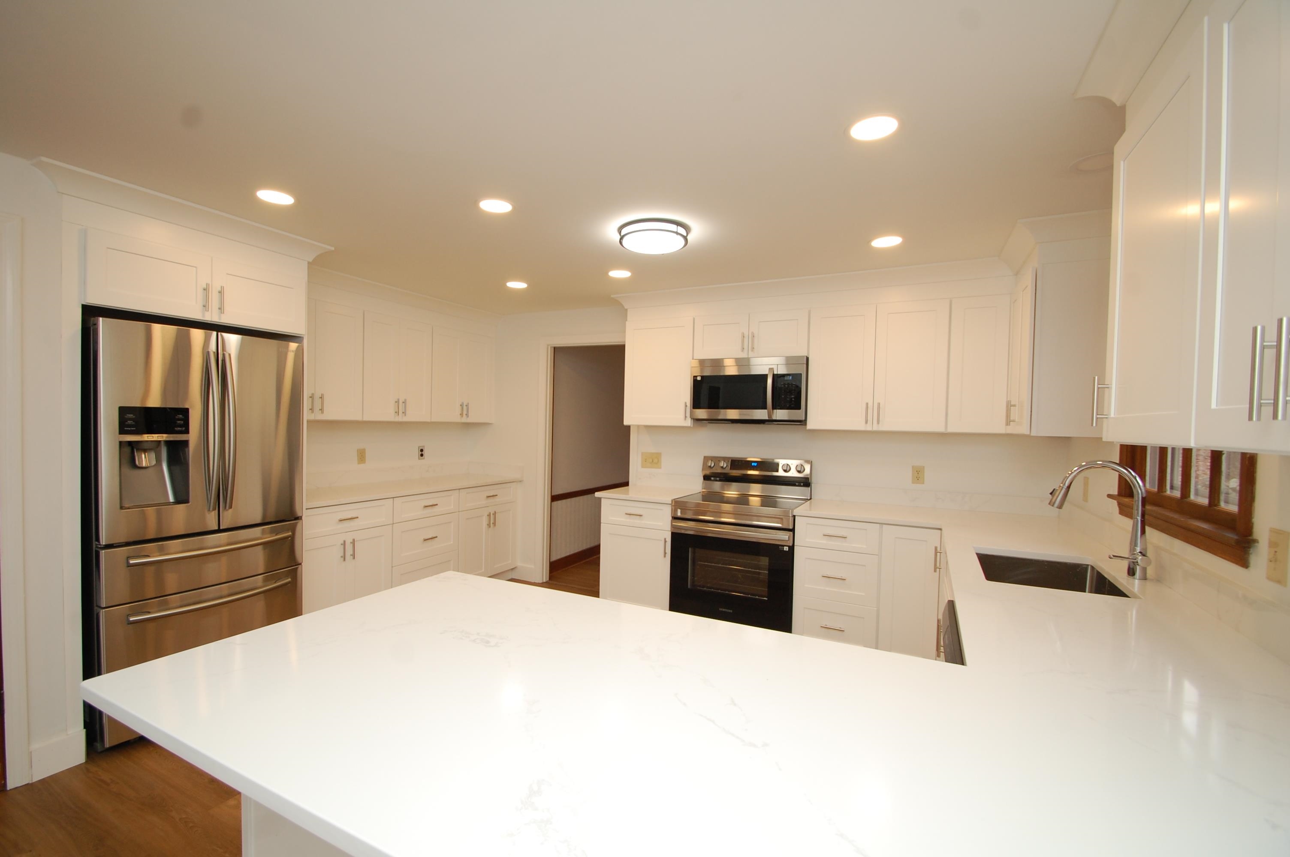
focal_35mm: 15
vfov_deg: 77.2
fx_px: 537
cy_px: 428
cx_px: 645
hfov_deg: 100.4
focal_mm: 10
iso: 400
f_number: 5
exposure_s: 1/100
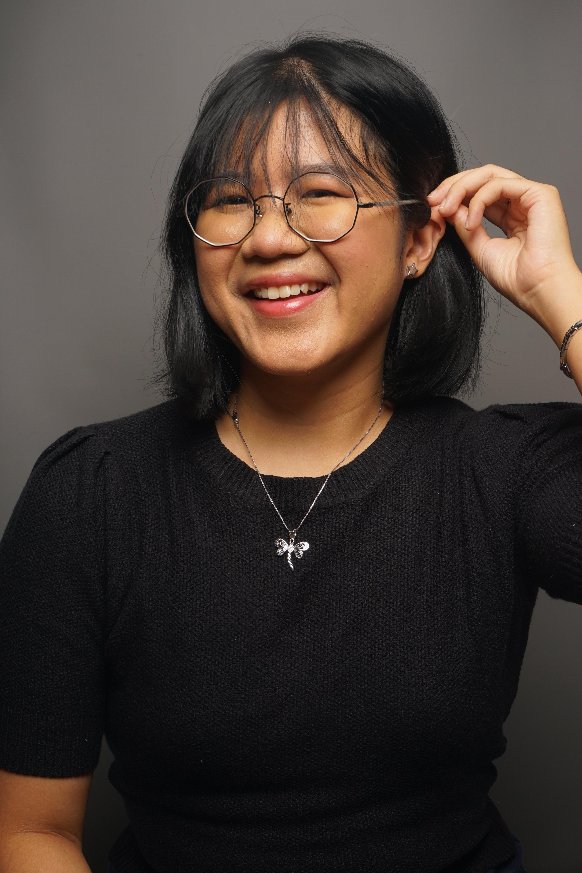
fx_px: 1697
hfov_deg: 19.5
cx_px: 291
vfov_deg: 28.8
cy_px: 436
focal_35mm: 70
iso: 320
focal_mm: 70
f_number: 13
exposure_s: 1/160
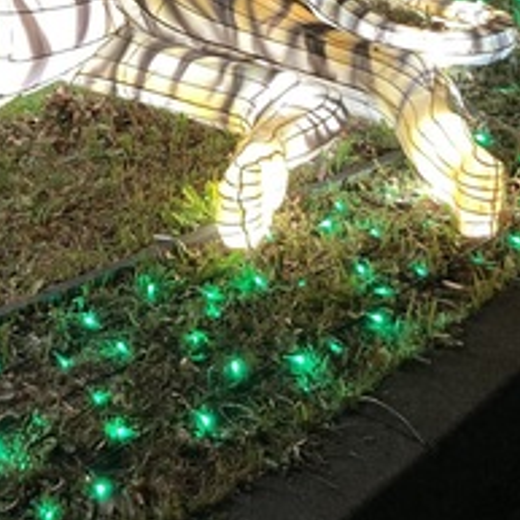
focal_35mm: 82
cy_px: -102
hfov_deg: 21.0
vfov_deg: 19.9
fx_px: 1394
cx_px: 137
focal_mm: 3.99
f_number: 1.8
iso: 64
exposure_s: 1/50
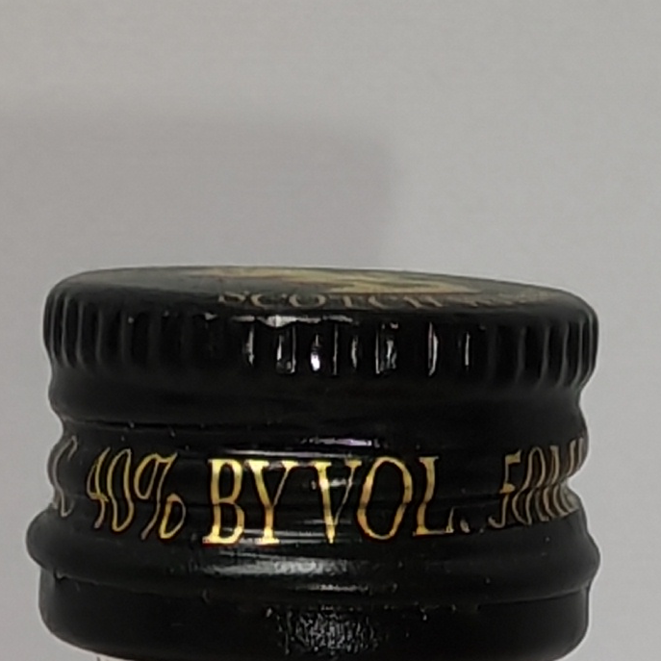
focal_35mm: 139
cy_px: 1191
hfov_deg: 12.5
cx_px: 191
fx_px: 3003
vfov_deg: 11.6
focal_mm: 1.96
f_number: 2.2
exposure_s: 1/100
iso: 50
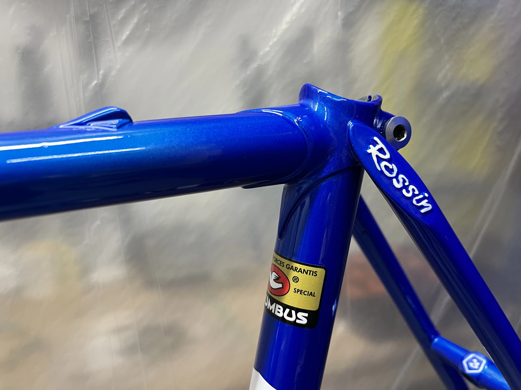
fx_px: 391
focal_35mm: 26
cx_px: 260
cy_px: 195
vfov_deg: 53.1
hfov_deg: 67.3
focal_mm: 5.7
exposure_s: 1/60
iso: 250
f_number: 1.5
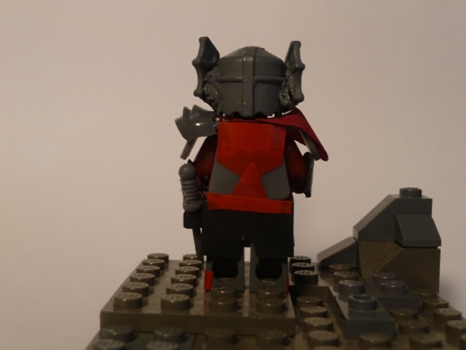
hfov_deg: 38.2
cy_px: 175
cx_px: 233
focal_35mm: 50
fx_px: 673
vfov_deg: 29.1
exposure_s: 1/40
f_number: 4.2
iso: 160
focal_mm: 8.5
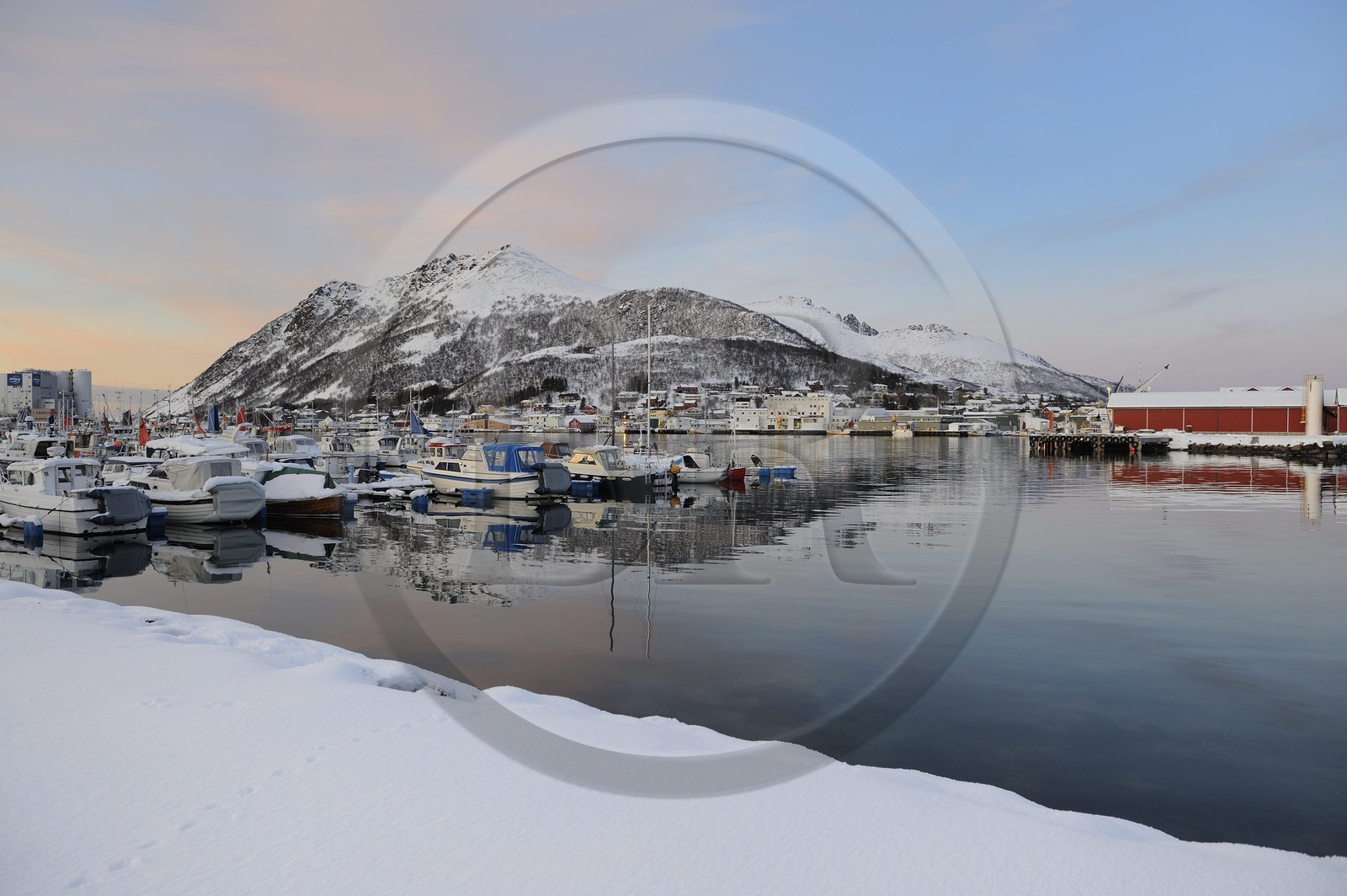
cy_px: 448
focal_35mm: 26
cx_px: 674
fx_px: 972
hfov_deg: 69.4
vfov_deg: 49.5
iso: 400
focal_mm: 26
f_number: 5.6
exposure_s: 1/80
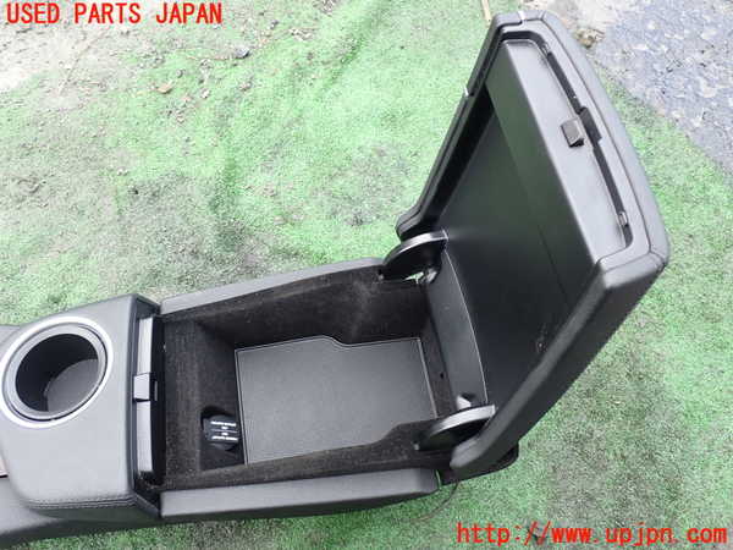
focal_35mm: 30
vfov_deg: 46.8
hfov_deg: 60.0
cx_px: 366
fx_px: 635
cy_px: 275
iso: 100
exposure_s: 1/80
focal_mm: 5.4
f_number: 3.2
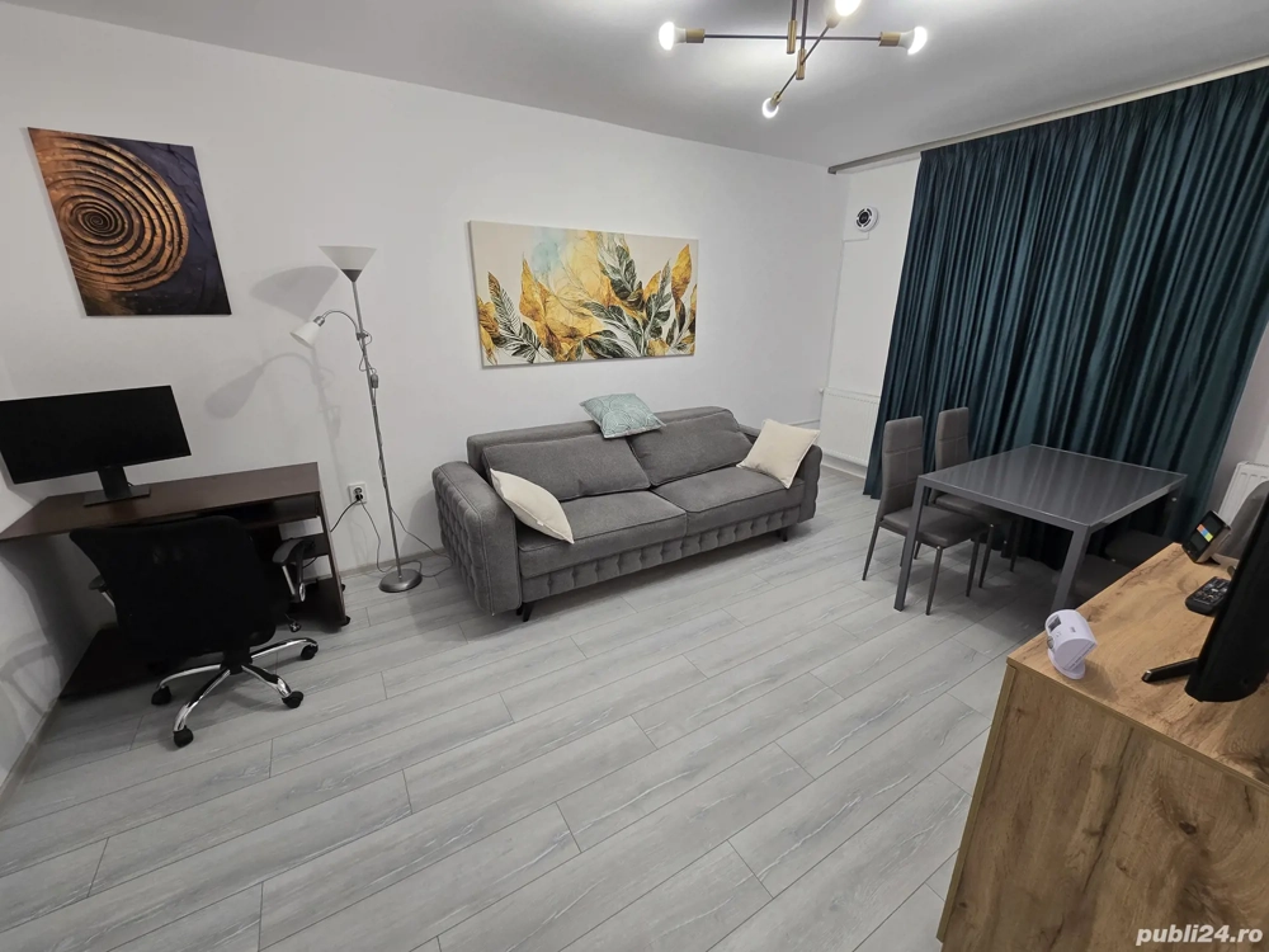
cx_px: 634
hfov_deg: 106.2
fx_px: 477
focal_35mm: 13
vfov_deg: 89.9
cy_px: 476
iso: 100
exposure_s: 1/50
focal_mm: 2.2
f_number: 2.2
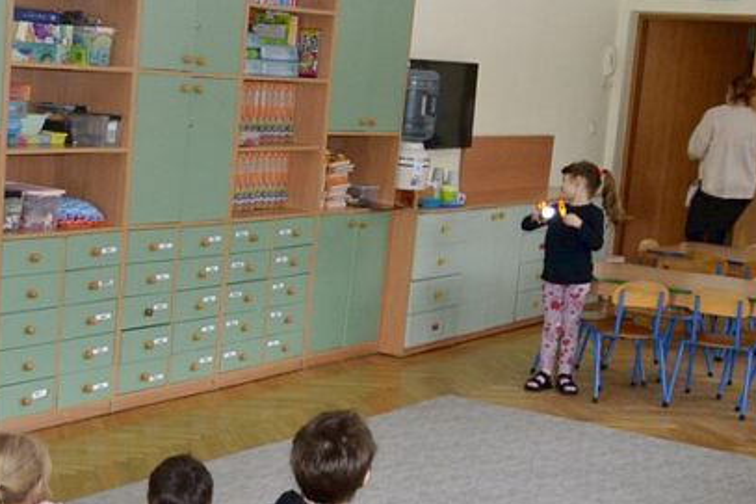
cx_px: 110
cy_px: 291
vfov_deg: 20.0
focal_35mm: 68
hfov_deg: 28.8
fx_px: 1427
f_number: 3.5
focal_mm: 18
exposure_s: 1/60
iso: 1000
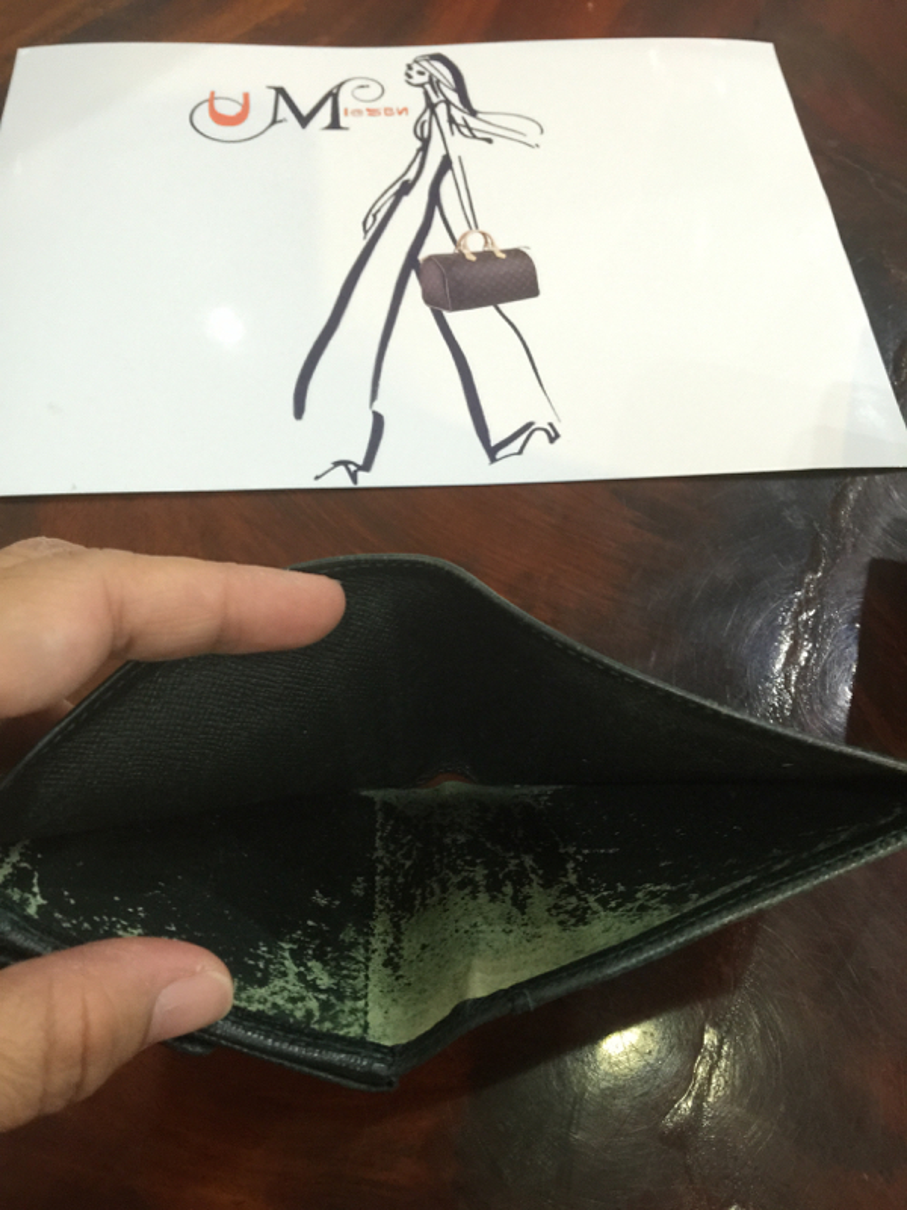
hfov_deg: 48.2
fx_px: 1013
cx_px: 454
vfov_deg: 61.7
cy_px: 605
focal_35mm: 29
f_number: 2.2
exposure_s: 1/17
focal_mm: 4.15
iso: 100
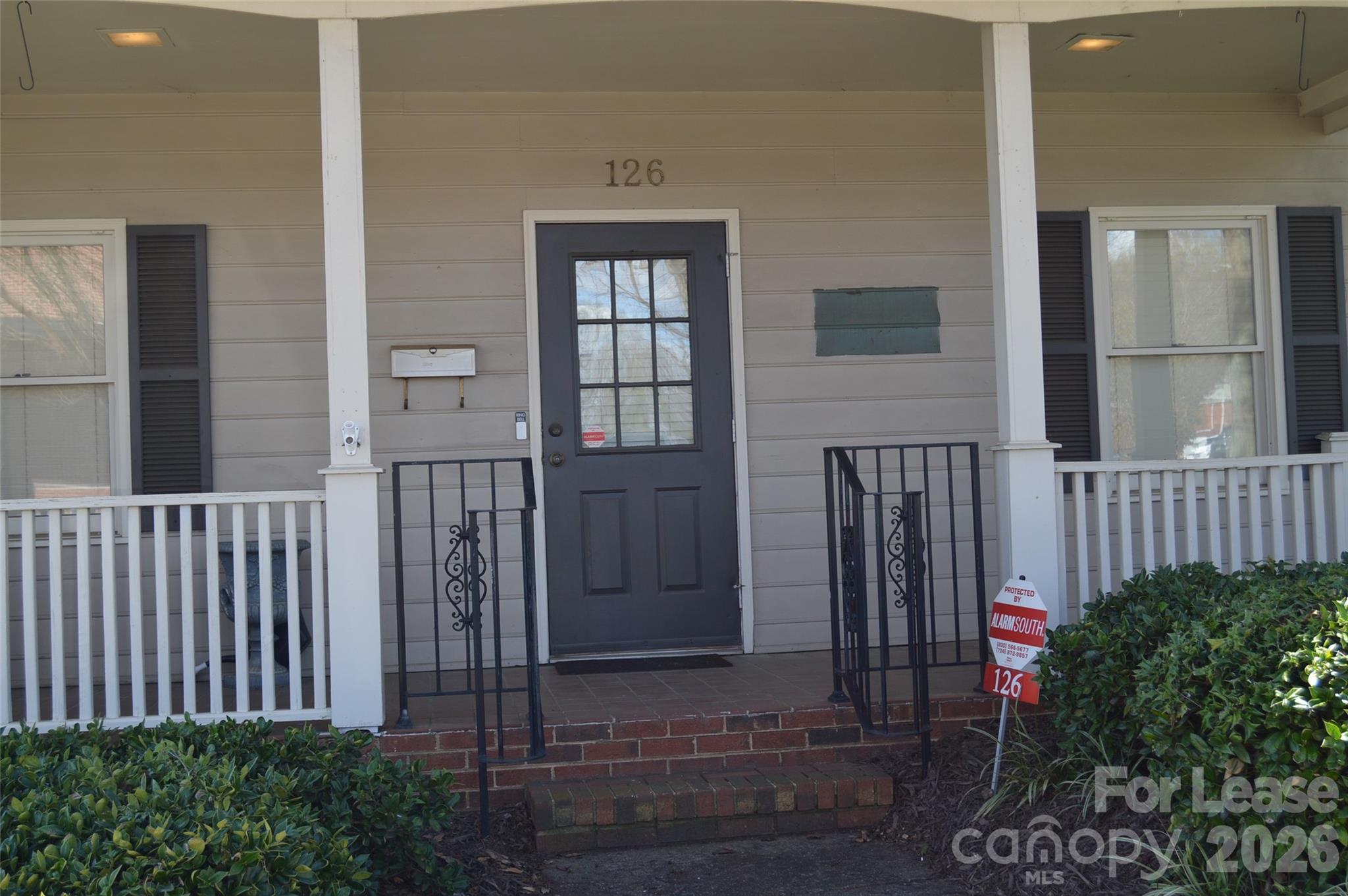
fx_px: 1571
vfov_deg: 31.8
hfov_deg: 46.4
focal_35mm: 42
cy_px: 448
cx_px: 674
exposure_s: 1/125
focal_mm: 28
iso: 140
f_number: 5.6
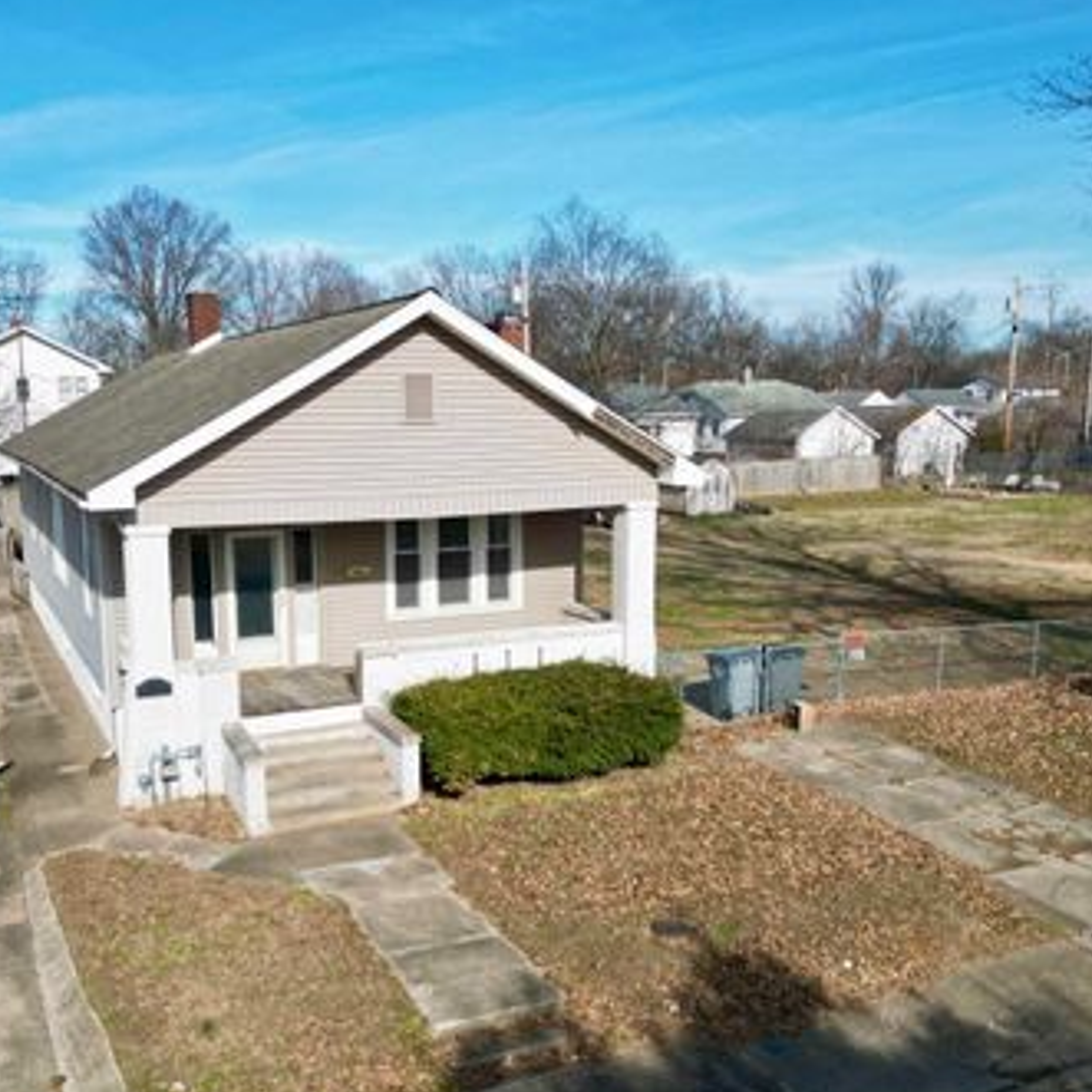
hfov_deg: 50.9
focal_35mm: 32
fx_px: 1142
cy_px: 592
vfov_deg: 51.0
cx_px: 465
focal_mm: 6.72
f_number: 1.7
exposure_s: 1/4000
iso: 150
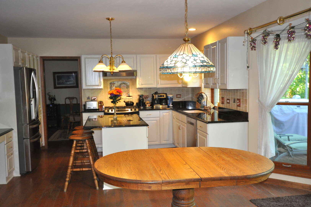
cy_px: 104
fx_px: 311
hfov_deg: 53.2
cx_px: 156
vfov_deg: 36.8
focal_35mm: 36
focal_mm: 24
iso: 800
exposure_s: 1/60
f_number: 4.5
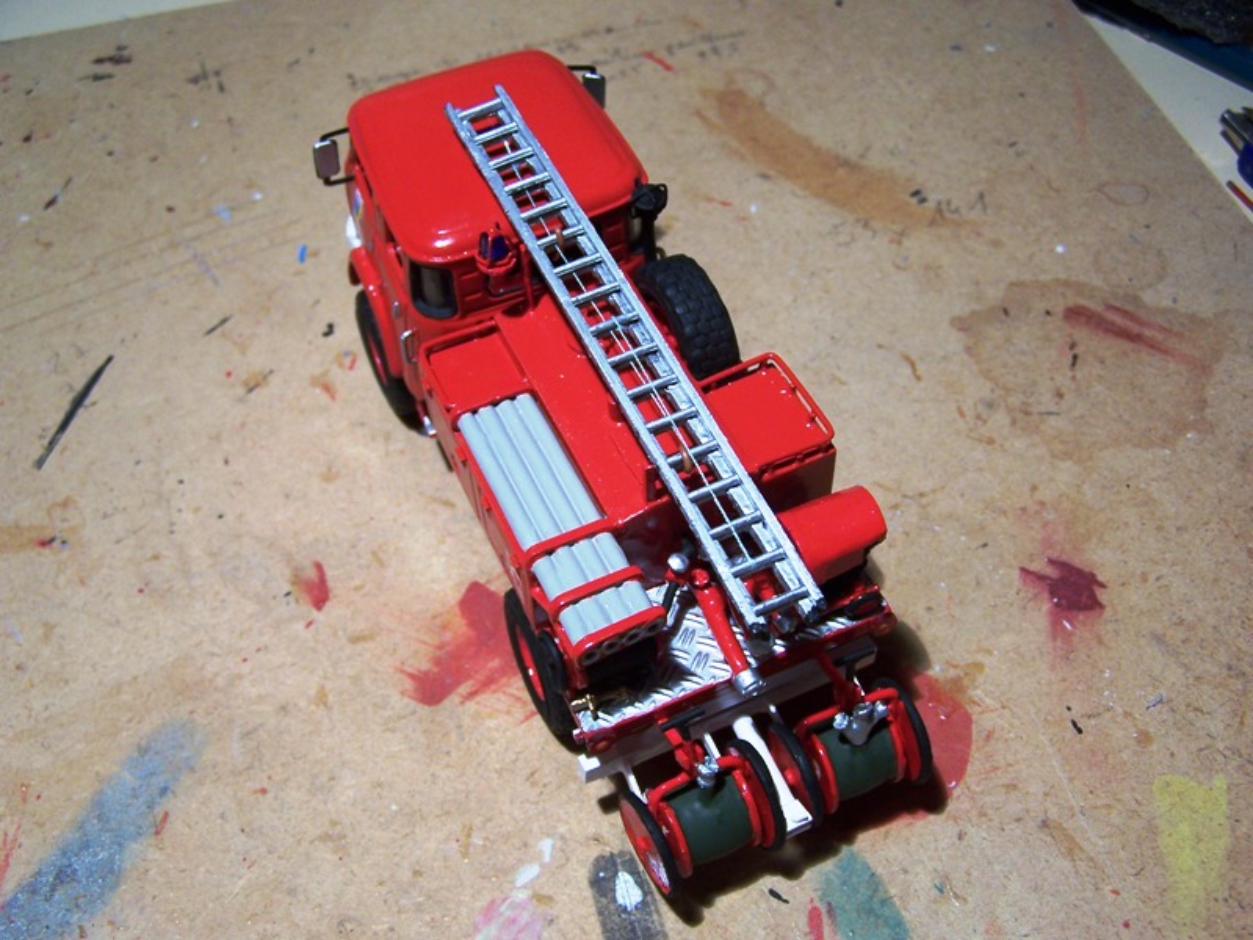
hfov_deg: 49.0
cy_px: 470
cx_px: 626
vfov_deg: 37.7
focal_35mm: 38
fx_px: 1375
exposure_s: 1/30
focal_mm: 6.3
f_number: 2.8
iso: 80
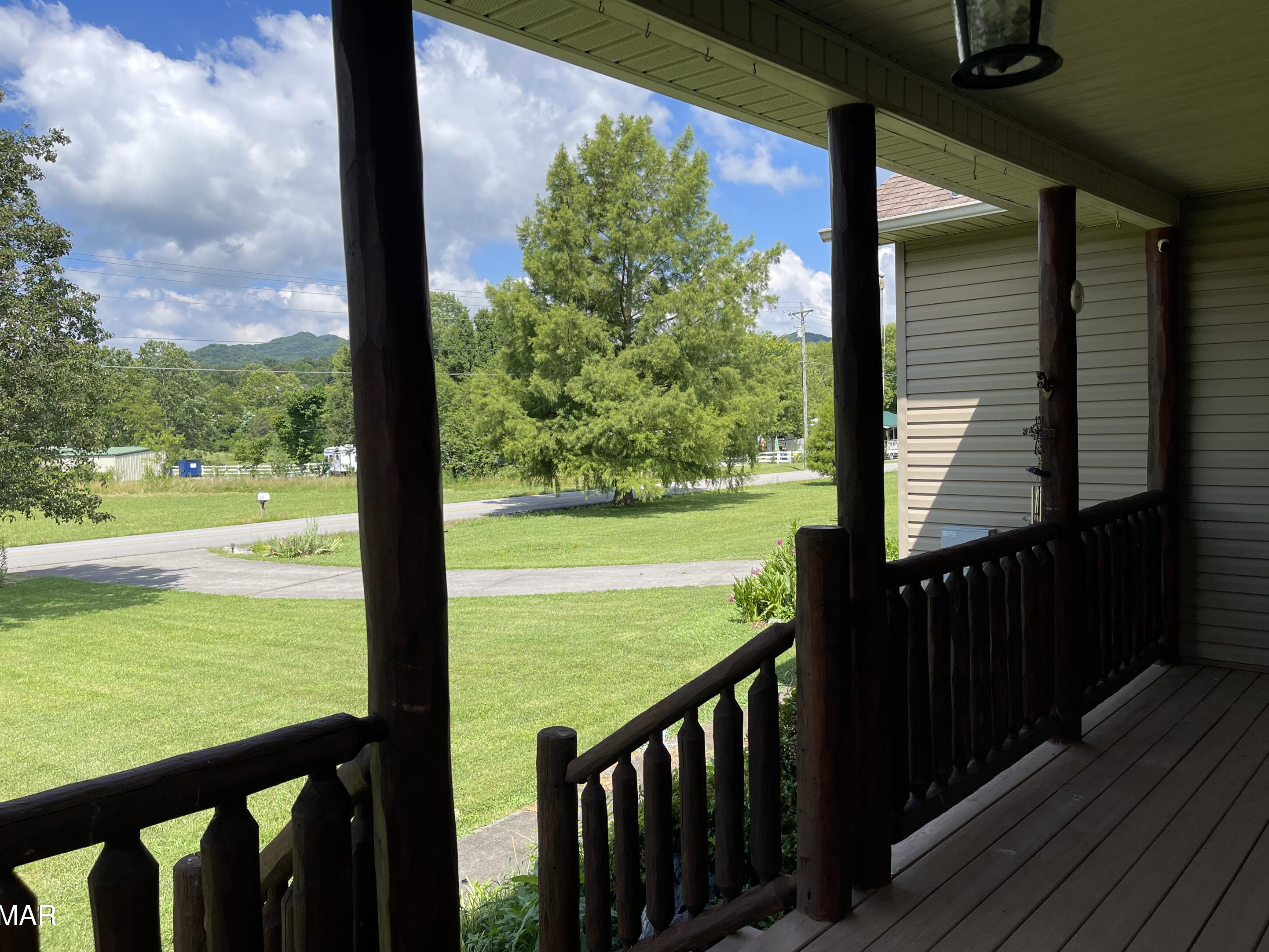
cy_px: 466
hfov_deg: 67.3
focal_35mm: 26
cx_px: 613
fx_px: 953
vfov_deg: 53.0
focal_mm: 5.1
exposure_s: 1/2203
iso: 32
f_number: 1.6
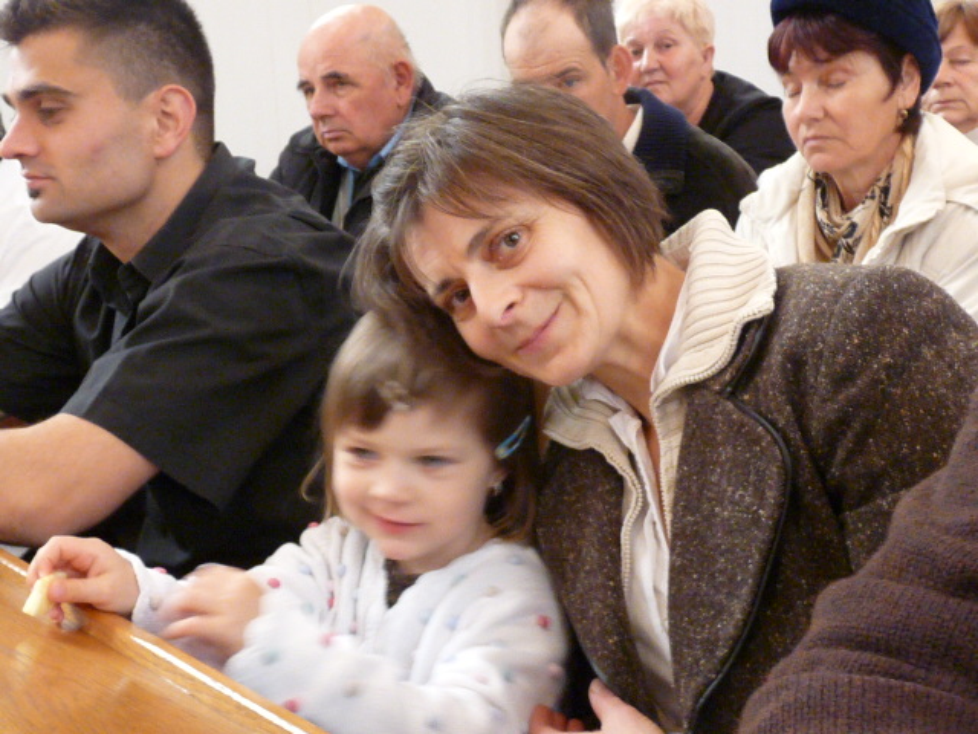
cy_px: 367
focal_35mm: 50
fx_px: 1413
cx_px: 489
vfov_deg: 29.1
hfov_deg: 38.2
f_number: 2.8
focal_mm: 4.9
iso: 400
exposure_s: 1/15
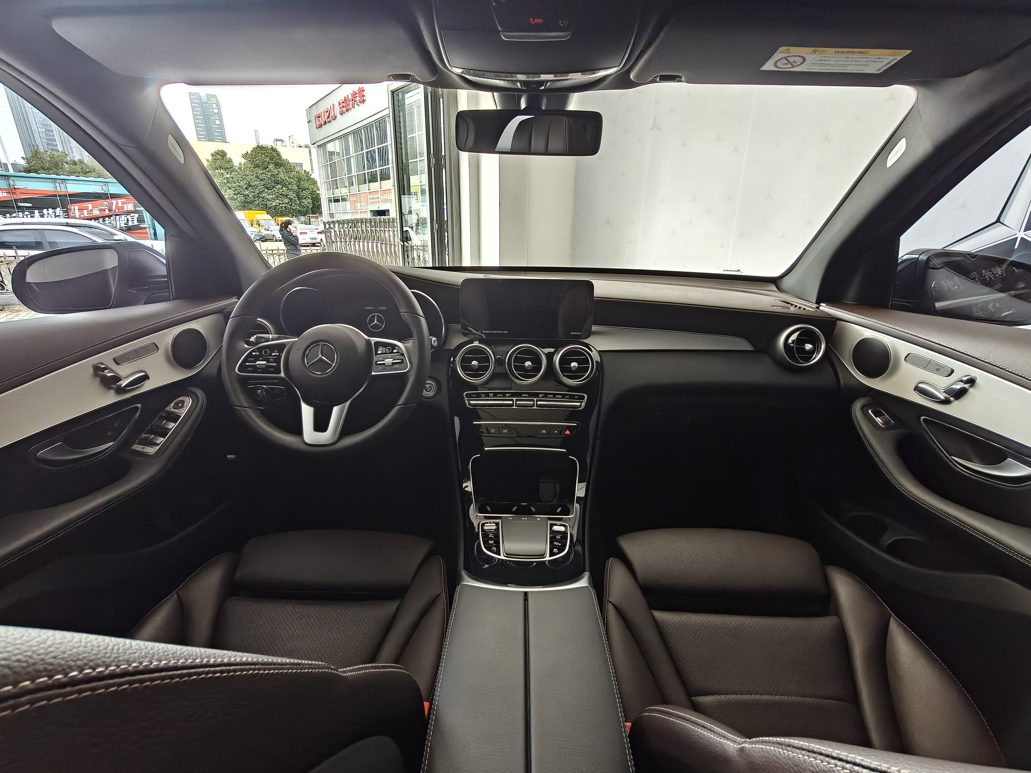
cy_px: 386
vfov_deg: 81.7
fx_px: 447
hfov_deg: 98.2
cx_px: 516
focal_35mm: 15
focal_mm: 2.3
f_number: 2
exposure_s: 1/63
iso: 4000
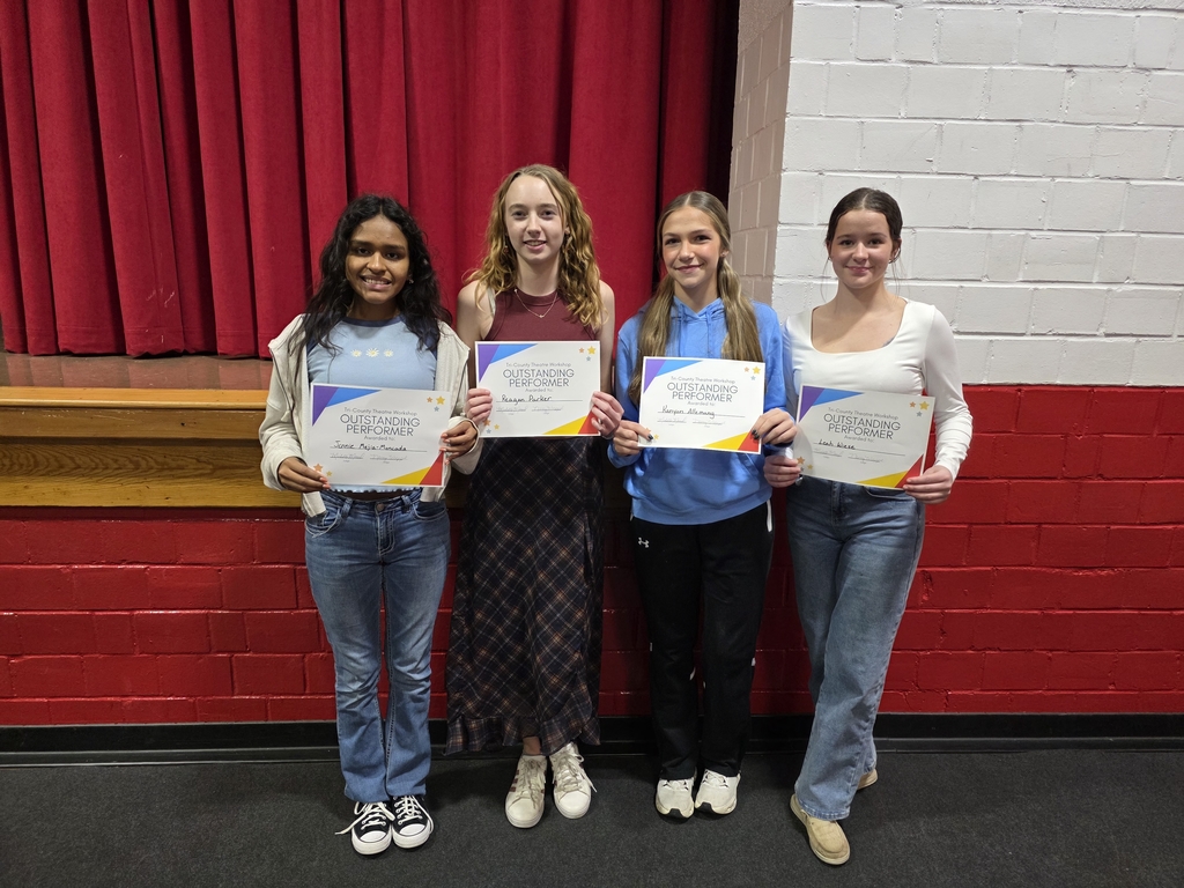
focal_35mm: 23
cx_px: 592
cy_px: 444
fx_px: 787
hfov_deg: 73.9
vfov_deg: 58.9
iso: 320
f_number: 1.7
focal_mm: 6.3
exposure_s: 1/120
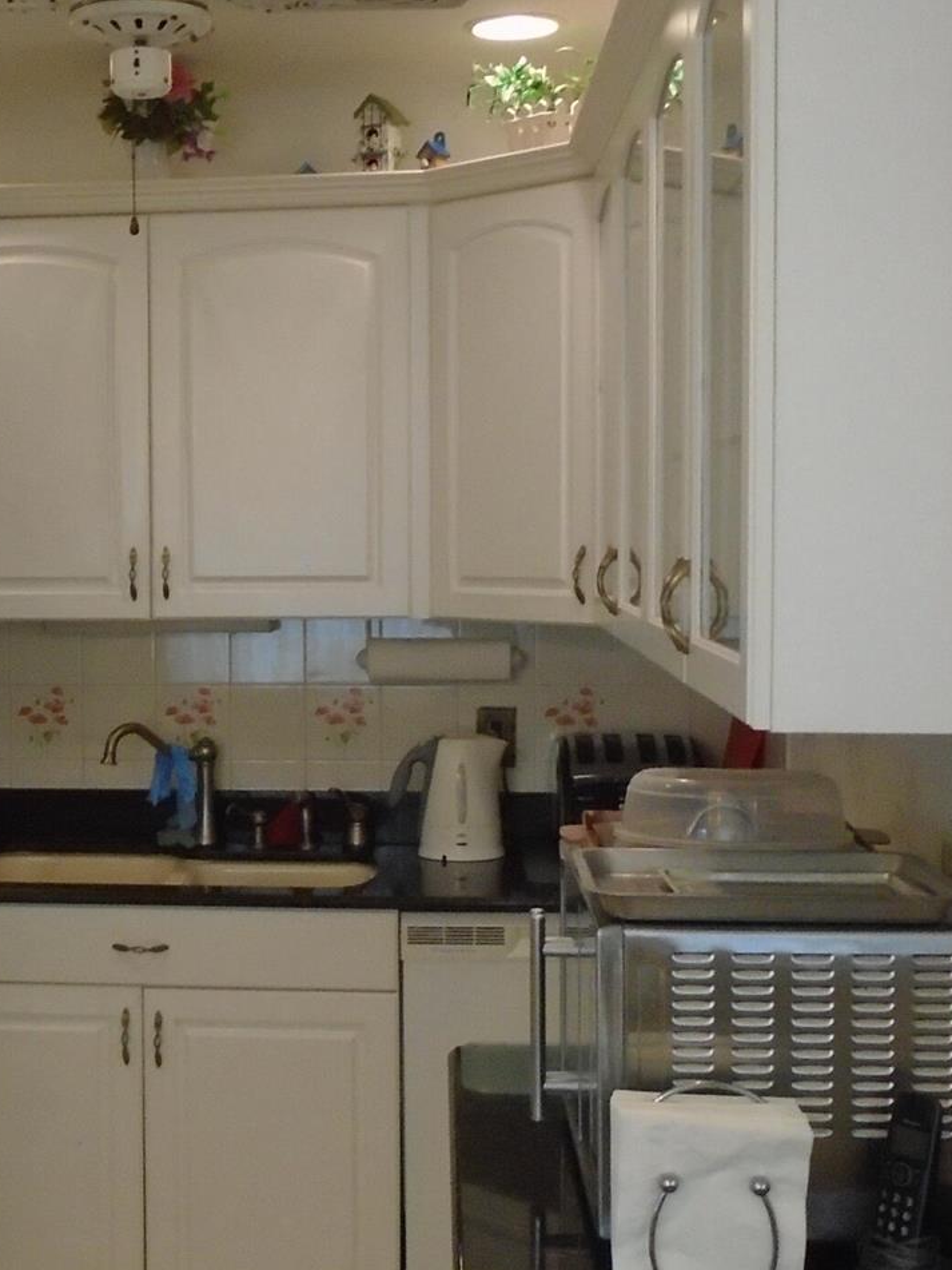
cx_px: 172
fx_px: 2054
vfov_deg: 34.4
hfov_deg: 25.6
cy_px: 640
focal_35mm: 56
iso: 400
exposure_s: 1/40
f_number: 3.2
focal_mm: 4.6
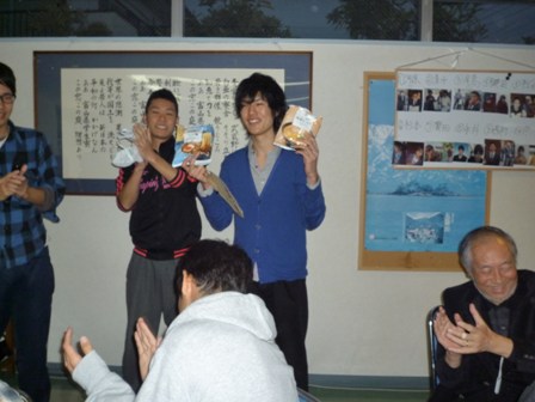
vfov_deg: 42.9
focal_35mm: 33
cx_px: 268
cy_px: 201
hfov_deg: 55.4
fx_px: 510
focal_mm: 5.8
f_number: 3.6
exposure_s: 1/30
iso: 320
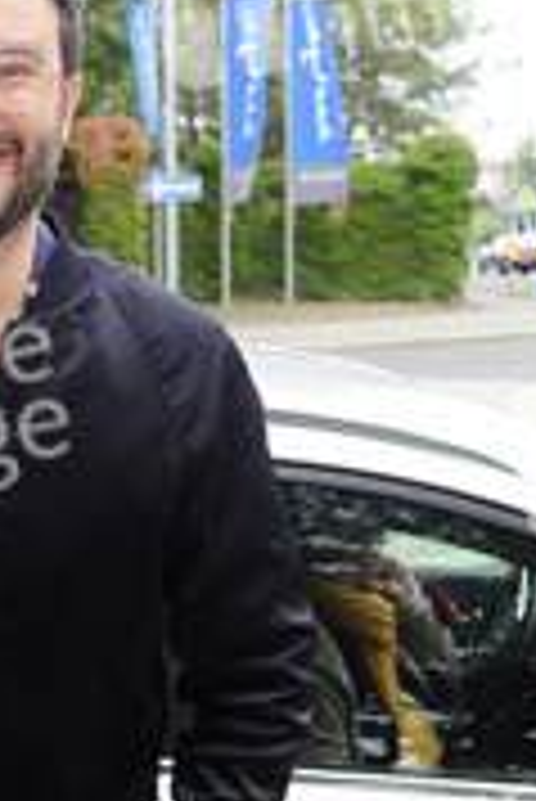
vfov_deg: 24.6
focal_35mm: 81
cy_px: 657
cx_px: -29
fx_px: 1805
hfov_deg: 16.5
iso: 1000
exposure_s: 1/160
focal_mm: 24
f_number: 4.5
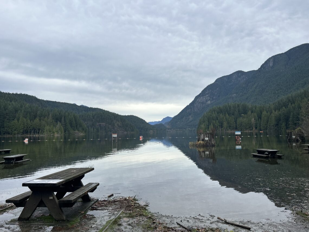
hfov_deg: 67.3
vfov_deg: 53.1
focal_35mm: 26
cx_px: 154
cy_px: 116
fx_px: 232
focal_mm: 5.7
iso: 50
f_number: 1.5
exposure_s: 1/1431
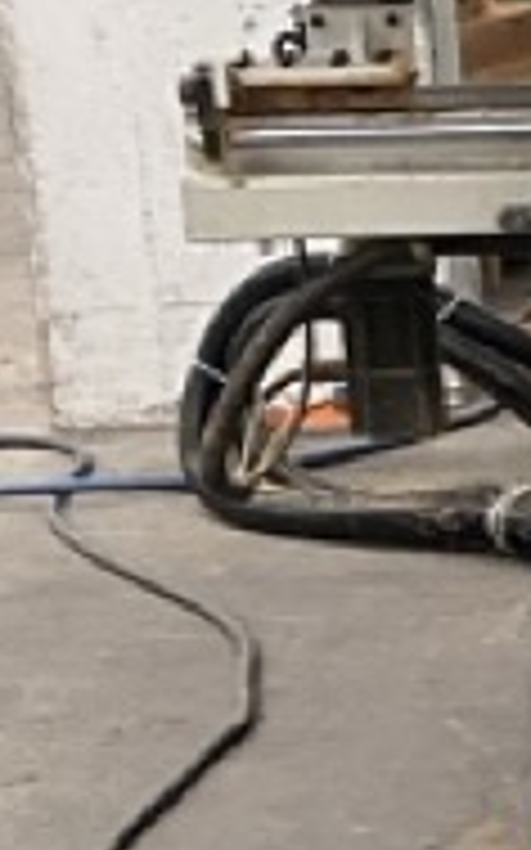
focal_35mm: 187
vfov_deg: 11.0
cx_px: 1346
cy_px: 1084
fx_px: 4333
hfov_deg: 6.6
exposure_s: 1/60
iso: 250
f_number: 1.8
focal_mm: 4.25
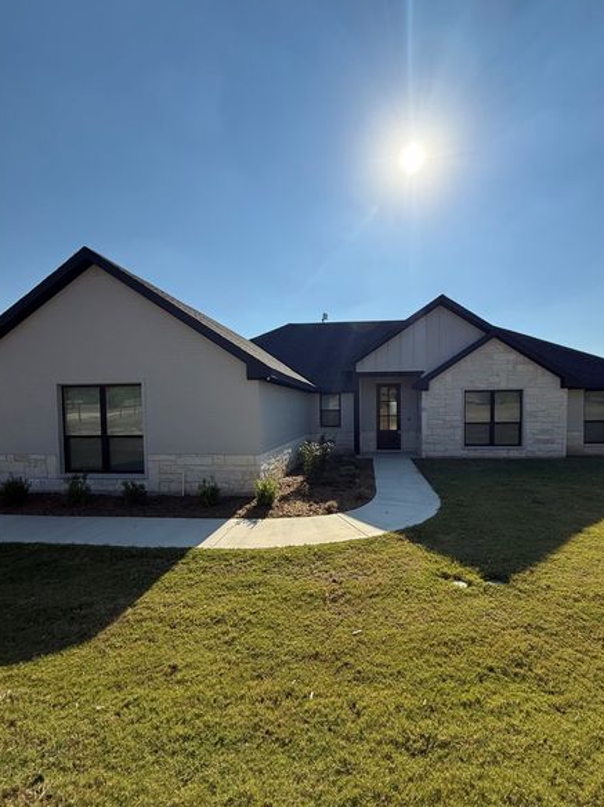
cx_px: 329
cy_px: 426
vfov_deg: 94.4
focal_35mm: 16
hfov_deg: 77.8
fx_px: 373
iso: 50
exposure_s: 1/3663
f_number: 2.2
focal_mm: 2.22
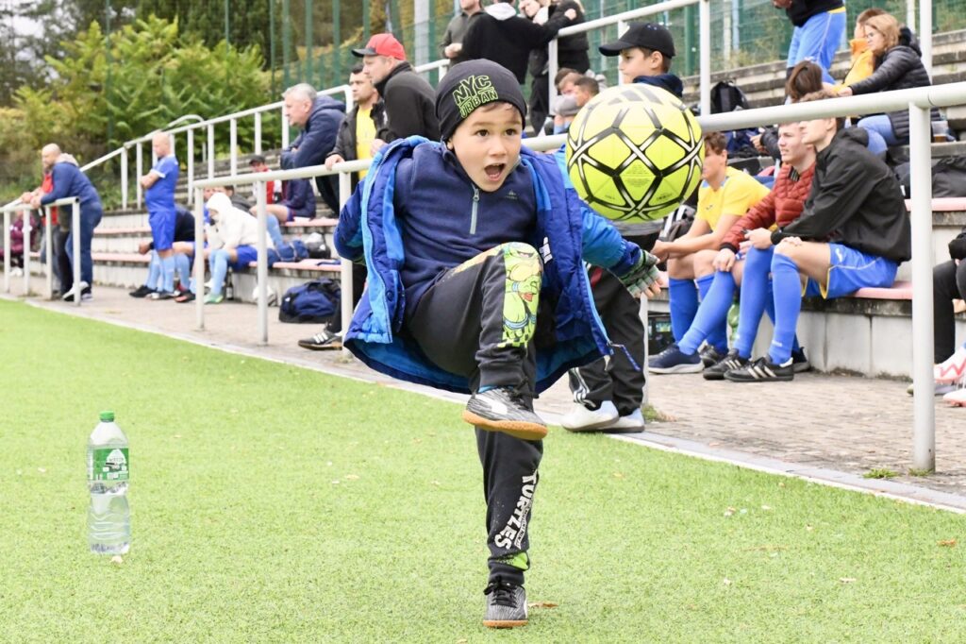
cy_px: 322
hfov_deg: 39.6
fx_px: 1341
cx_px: 483
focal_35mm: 50
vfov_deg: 27.0
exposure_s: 1/2000
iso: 6400
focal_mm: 50
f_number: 9
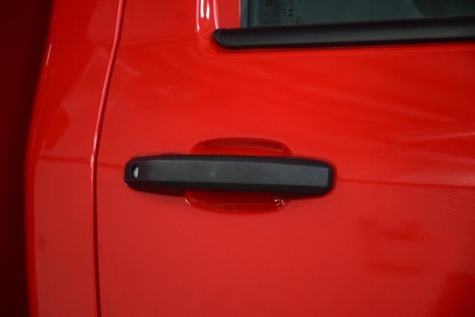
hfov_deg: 19.5
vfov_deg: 13.0
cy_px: 158
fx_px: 1386
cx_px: 238
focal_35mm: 105
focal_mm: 70
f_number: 4.5
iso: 1600
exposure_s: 1/40
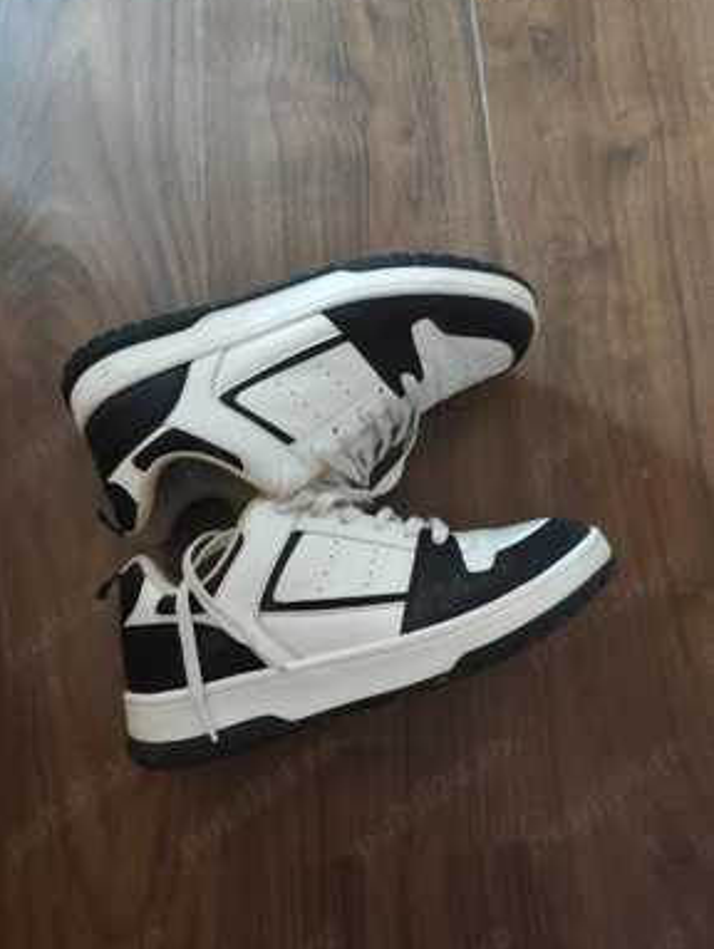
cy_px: 458
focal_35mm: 24
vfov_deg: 71.5
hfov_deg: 56.9
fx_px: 659
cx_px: 345
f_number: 1.65
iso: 2500
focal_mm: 6.19
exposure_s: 1/20
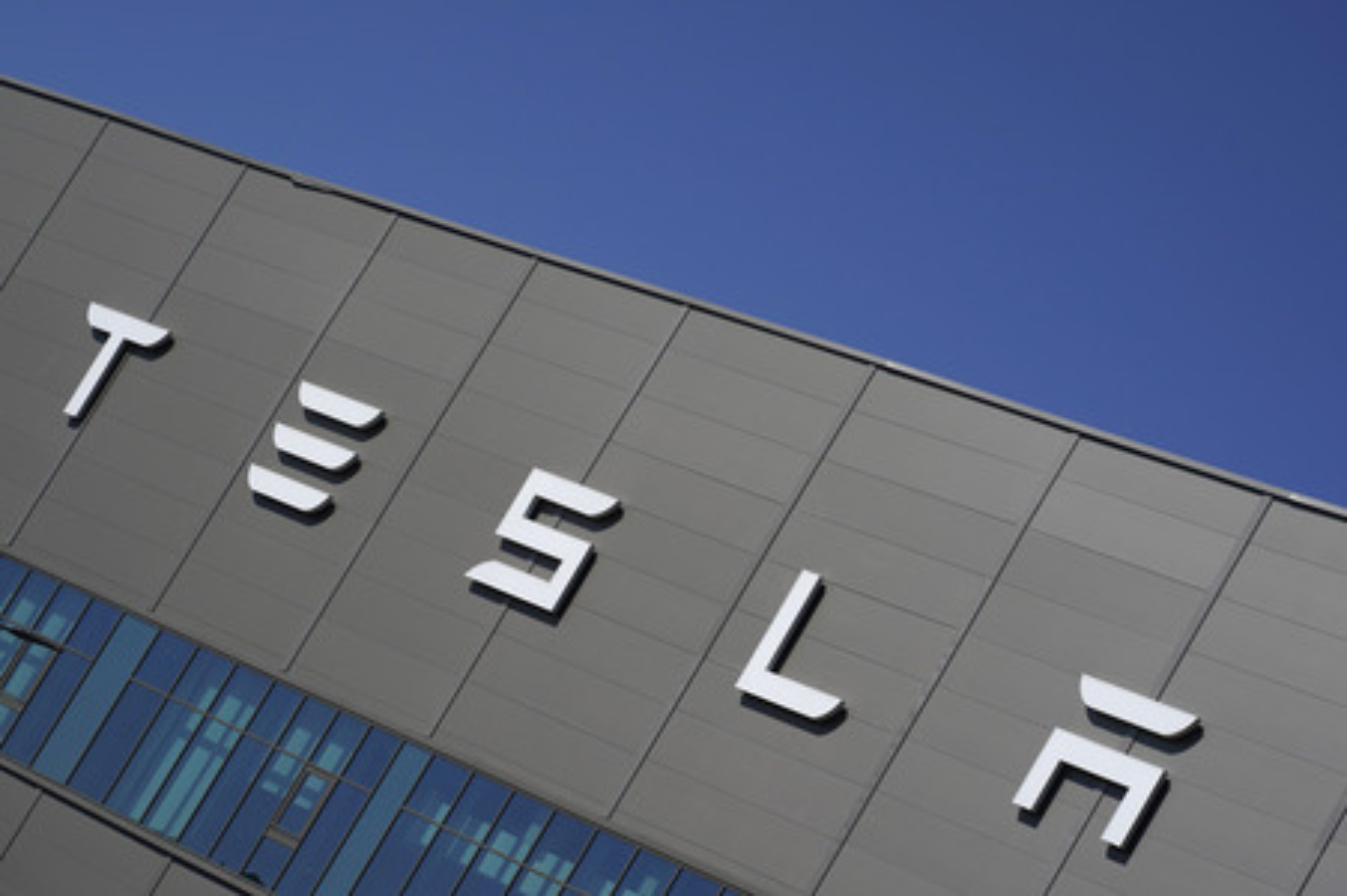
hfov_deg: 17.7
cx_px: 674
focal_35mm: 116
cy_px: 448
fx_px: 4337
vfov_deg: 11.8
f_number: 8
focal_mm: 116
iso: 100
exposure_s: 1/1000
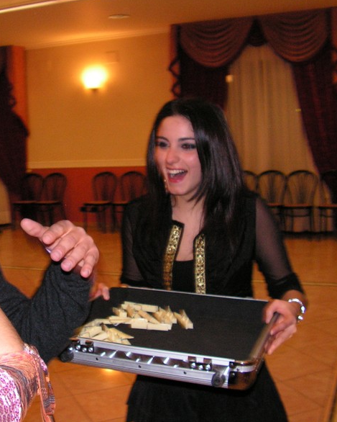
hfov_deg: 31.1
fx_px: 598
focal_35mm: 48
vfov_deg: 38.8
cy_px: 208
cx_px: 101
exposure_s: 1/40
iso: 200
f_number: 3.2
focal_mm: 6
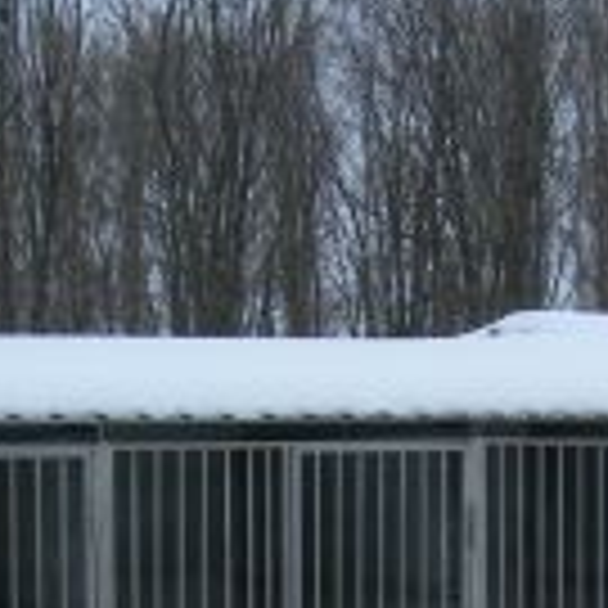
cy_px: 682
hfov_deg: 13.9
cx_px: 549
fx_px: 2464
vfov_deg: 13.8
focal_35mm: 124
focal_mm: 7.8
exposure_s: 1/467
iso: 50
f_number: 4.8
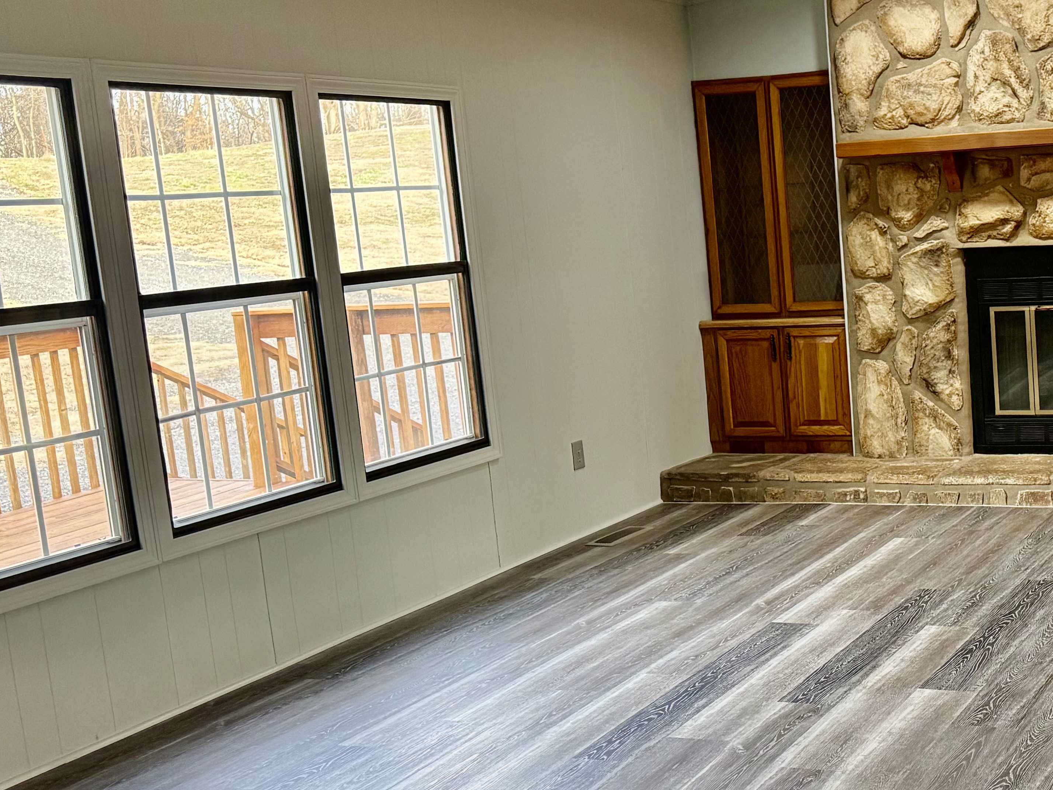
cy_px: 412
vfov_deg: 30.3
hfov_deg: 37.3
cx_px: 932
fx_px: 1460
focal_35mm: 48
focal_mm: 6.76
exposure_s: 1/120
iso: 250
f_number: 1.78
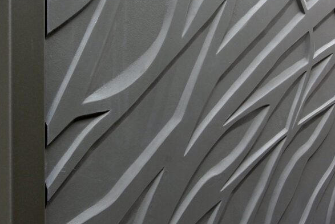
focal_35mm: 68
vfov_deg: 20.0
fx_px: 634
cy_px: 78
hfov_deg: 29.6
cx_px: 175
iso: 200
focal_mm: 26
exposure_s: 1/30
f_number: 11
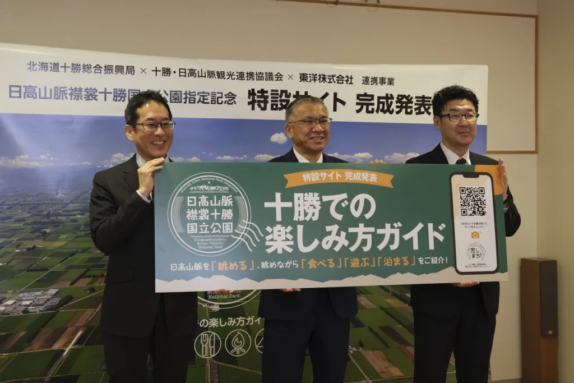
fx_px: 765
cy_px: 192
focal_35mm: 48
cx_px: 287
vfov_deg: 28.1
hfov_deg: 41.1
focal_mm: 32.3
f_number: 6.4
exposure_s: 1/90
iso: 1600
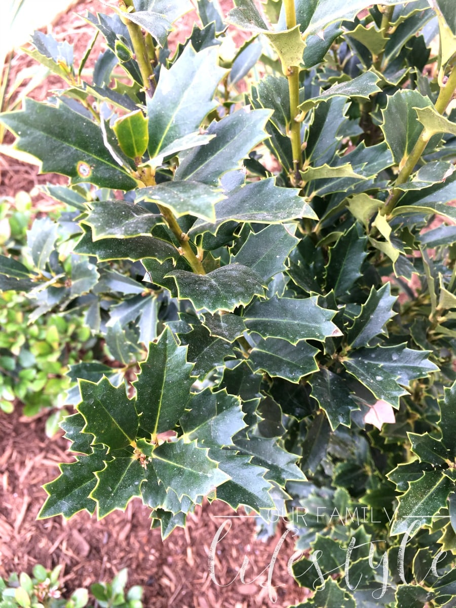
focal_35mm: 29
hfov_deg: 48.2
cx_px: 228
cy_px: 304
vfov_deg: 61.7
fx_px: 509
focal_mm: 4.15
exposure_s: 1/120
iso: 25
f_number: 2.2
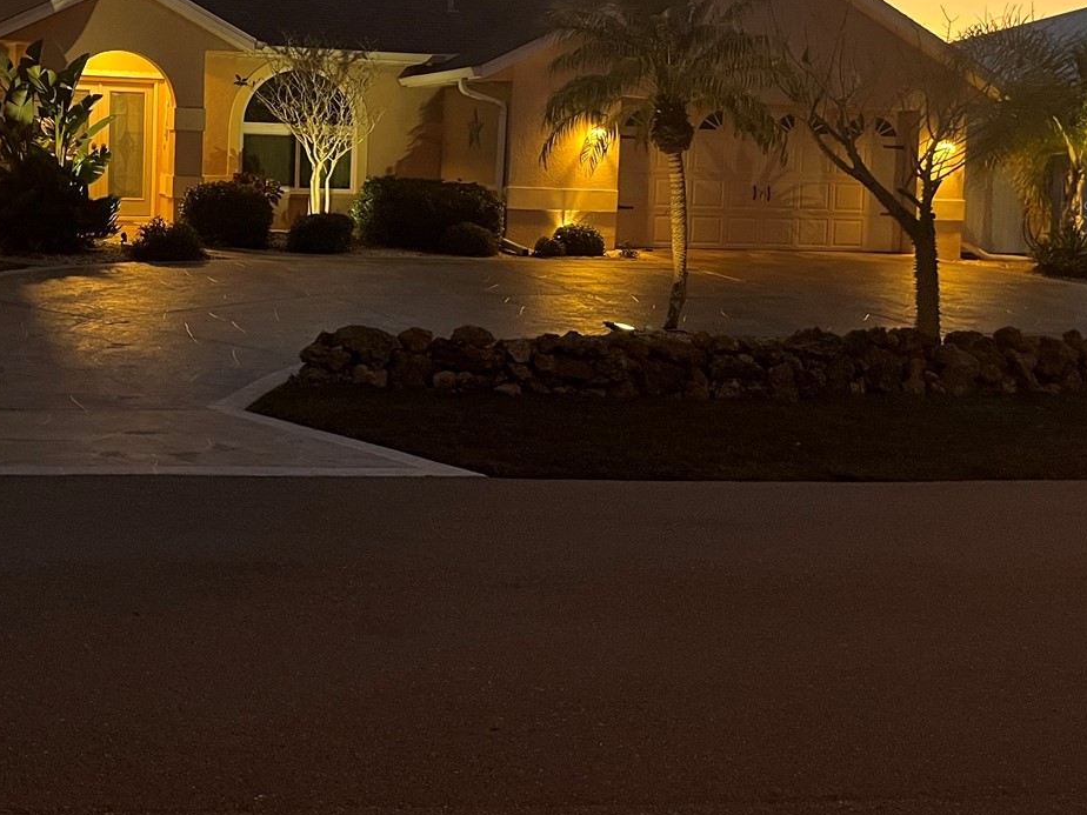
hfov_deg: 40.7
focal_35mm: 45
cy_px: 209
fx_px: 1413
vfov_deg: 31.6
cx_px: 253
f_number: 1.6
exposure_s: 1/40
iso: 500
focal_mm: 5.1
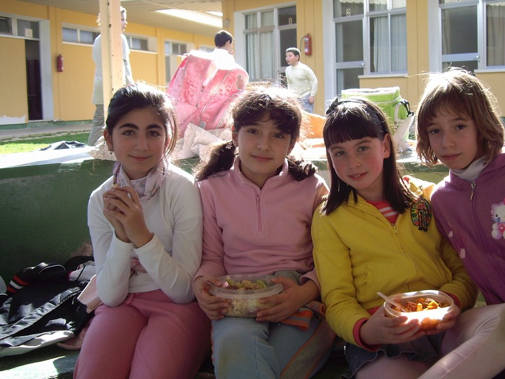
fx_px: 700
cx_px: 261
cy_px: 176
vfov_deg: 30.2
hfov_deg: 39.7
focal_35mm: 48
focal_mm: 6.2
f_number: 4.3
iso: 64
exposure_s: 1/250
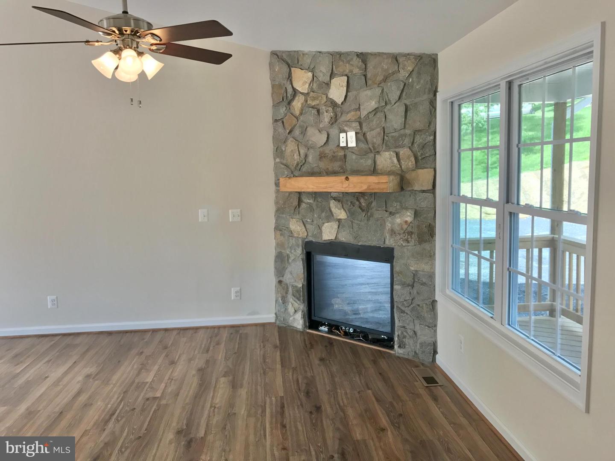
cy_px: 230
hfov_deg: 63.4
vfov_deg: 49.7
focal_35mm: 28
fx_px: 497
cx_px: 308
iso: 40
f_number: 1.8
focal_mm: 3.99
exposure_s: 1/120
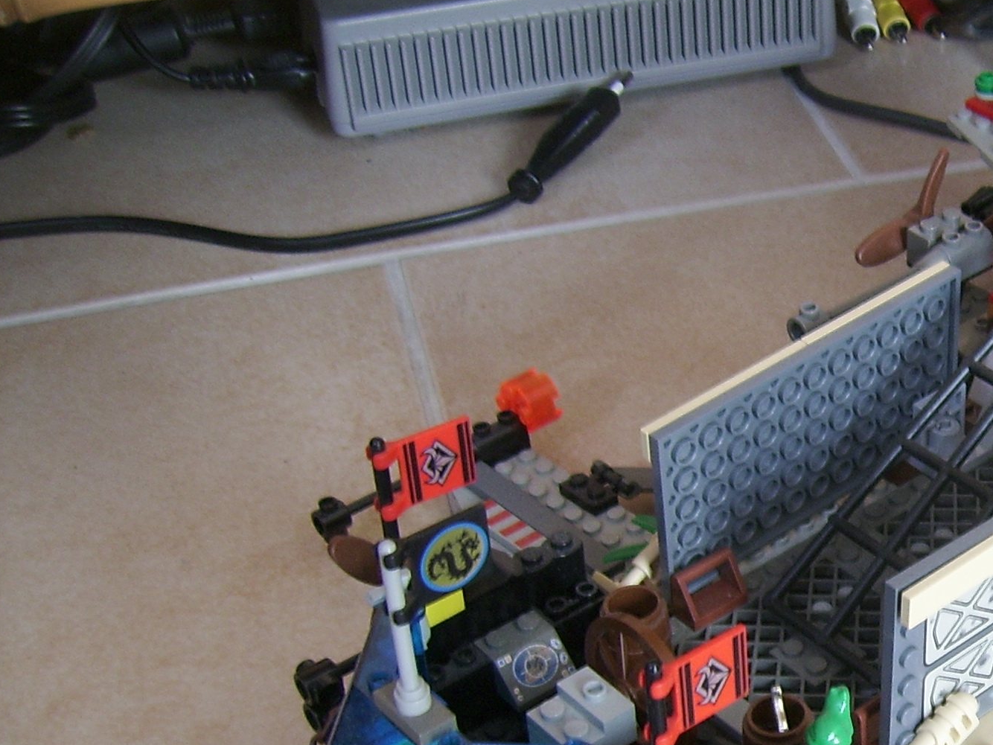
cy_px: 510
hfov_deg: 27.2
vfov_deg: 21.5
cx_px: 957
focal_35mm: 68
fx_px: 1951
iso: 100
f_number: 2.8
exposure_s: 1/8
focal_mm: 5.95
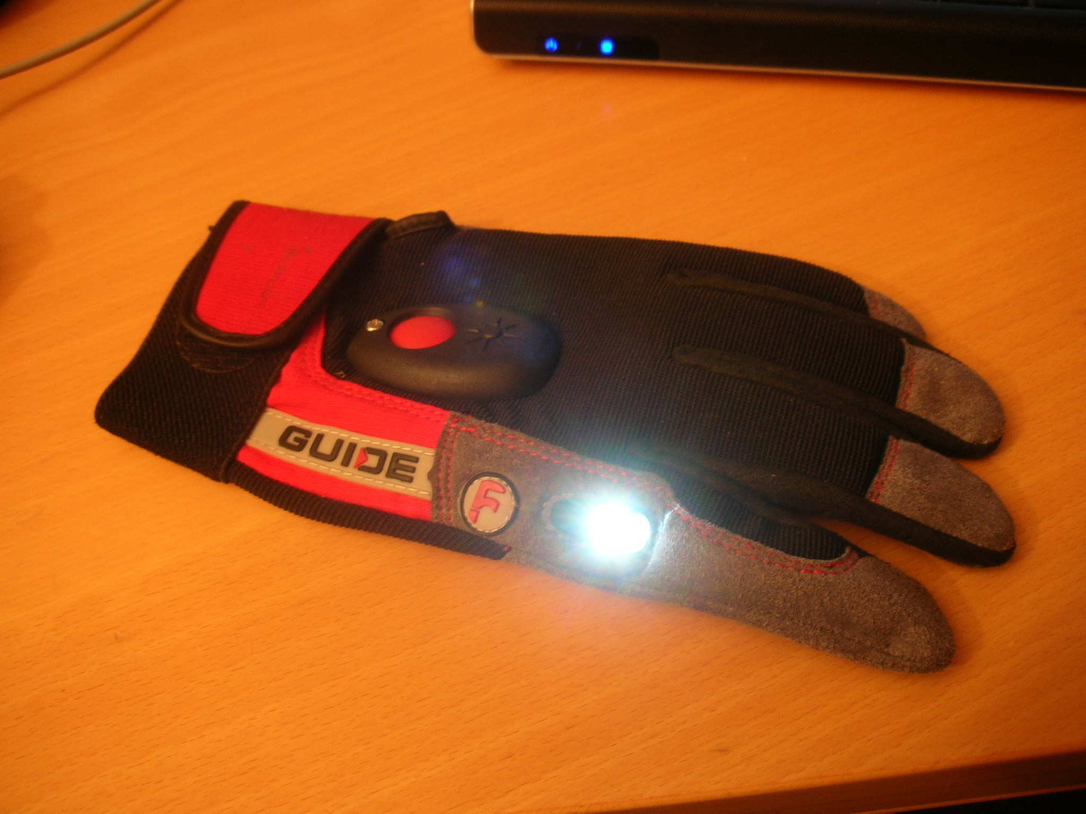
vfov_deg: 40.7
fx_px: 1098
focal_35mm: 35
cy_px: 407
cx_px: 543
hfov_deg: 52.6
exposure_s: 1/3.9
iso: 74
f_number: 3
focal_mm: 5.8
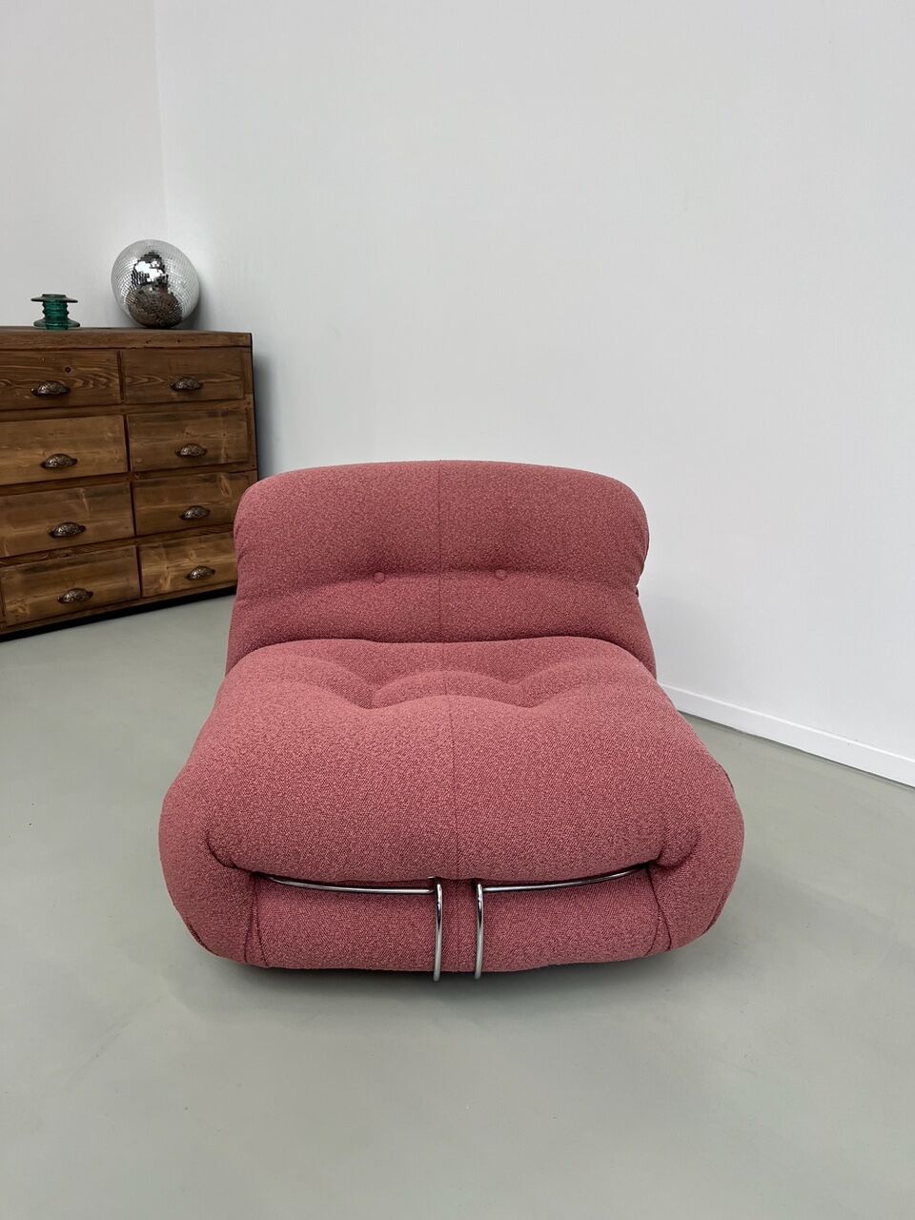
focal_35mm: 26
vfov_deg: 67.3
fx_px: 916
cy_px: 610
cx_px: 458
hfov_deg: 53.1
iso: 64
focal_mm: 5.7
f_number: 1.5
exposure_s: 1/121
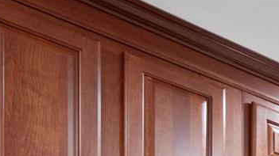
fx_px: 636
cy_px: 404
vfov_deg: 11.1
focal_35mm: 86
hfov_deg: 19.0
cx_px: 501
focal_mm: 9
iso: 400
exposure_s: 1/2.5
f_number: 6.3
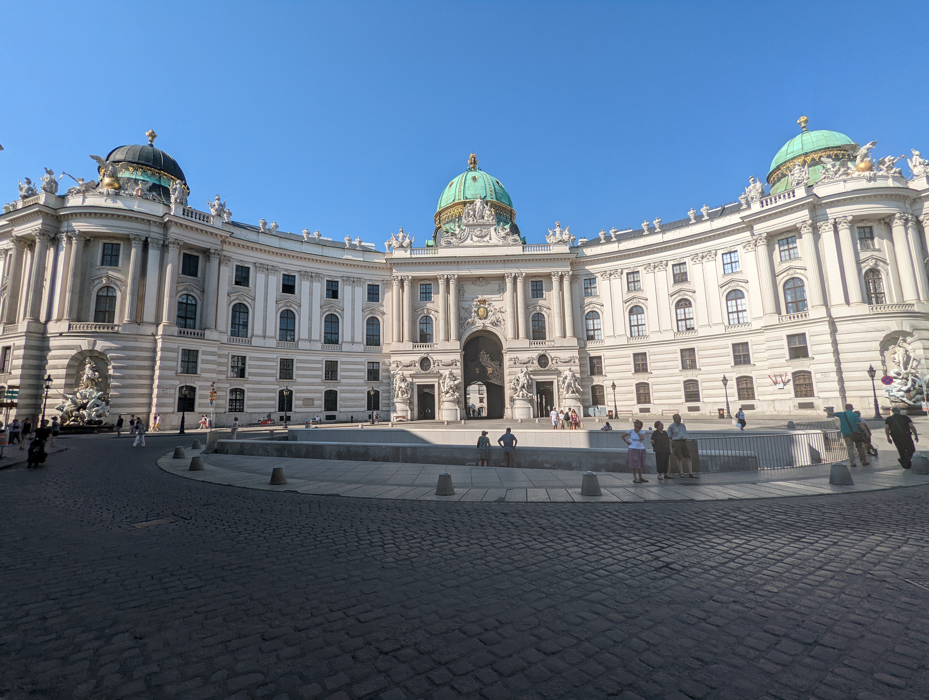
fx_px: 430
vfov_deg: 78.2
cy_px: 350
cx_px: 464
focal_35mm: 16
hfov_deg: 94.4
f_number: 2.2
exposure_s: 1/2020
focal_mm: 2.35
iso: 50
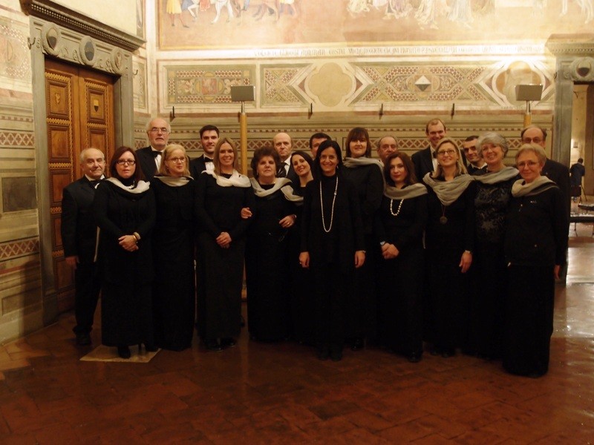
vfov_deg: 41.8
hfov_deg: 54.0
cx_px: 297
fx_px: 583
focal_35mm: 34
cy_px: 222
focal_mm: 7.41
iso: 200
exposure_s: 1/6
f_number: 1.8
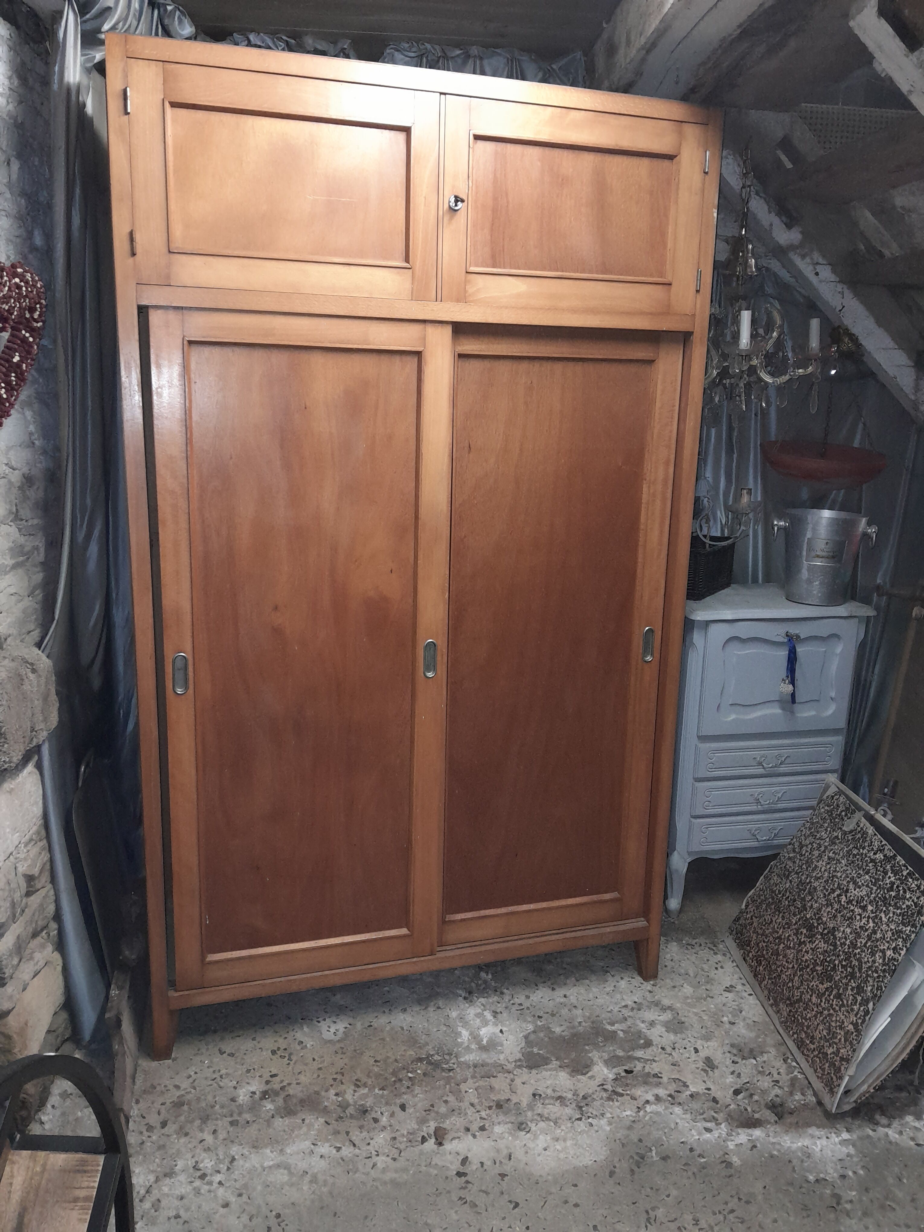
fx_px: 925
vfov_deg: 67.3
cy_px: 616
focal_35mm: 26
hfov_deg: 53.1
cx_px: 462
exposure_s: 1/33
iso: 500
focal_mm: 3.98
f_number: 1.8
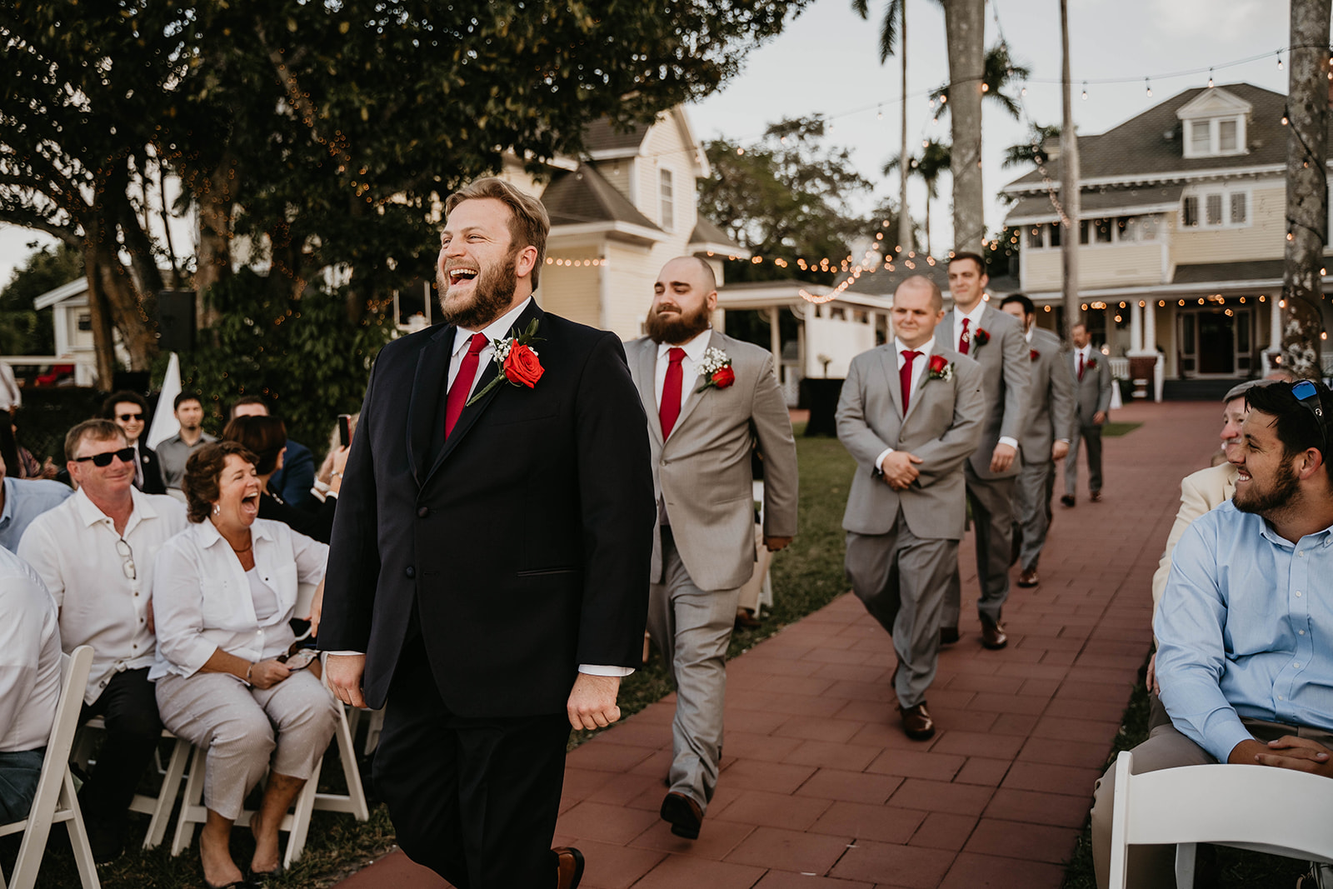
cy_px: 444
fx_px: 1296
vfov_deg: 37.9
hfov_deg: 54.4
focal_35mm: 35
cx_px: 666
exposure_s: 1/800
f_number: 2.8
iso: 200
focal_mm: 35
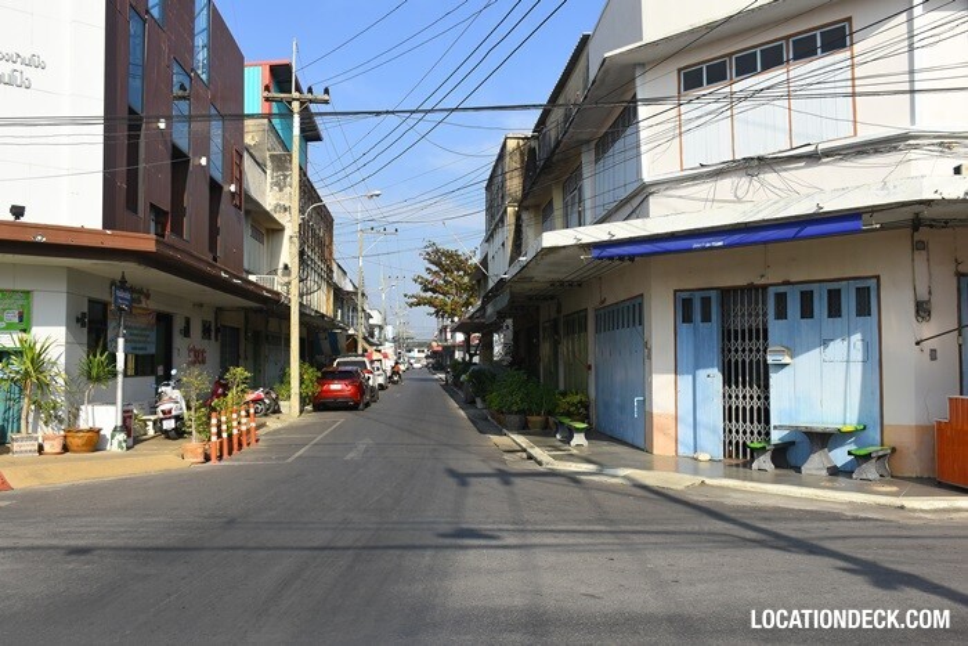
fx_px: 887
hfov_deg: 57.2
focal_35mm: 33
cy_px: 323
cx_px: 484
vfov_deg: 40.0
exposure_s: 1/640
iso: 250
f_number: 8
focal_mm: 22
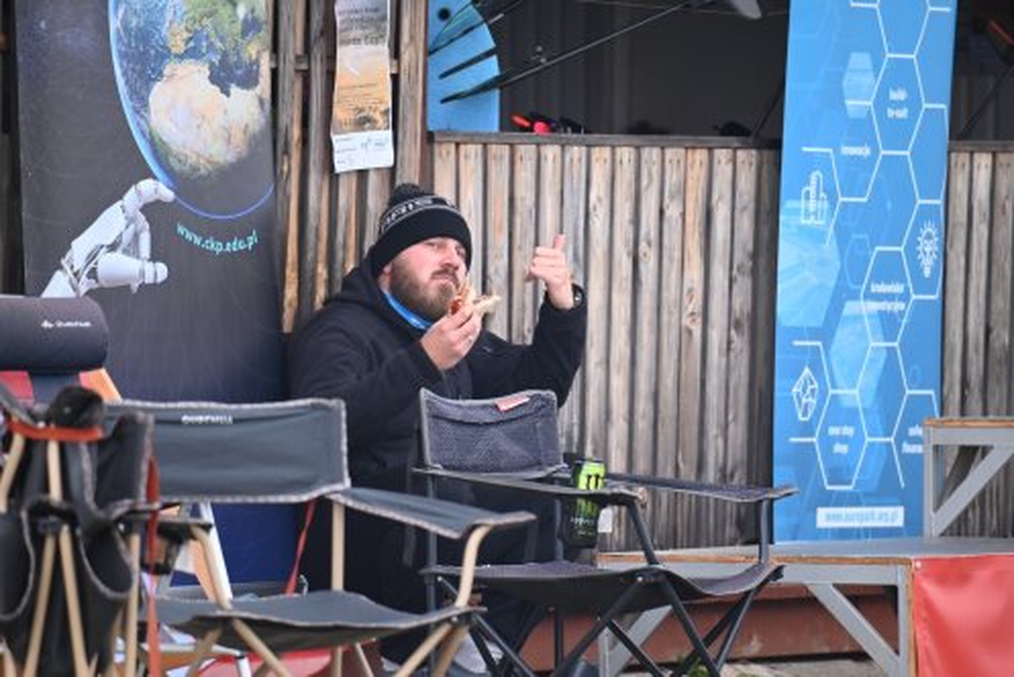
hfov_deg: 5.2
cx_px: 507
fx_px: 11273
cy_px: 338
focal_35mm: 400
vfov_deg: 3.4
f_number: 6.3
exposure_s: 1/200
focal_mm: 400
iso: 1250
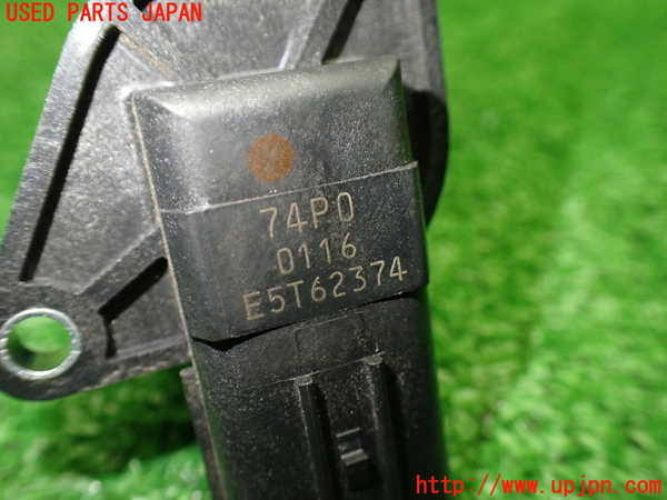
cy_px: 250
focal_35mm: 30
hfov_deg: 60.0
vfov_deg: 46.8
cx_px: 334
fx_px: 578
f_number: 2.3
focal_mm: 5.4
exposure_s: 1/125
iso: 500
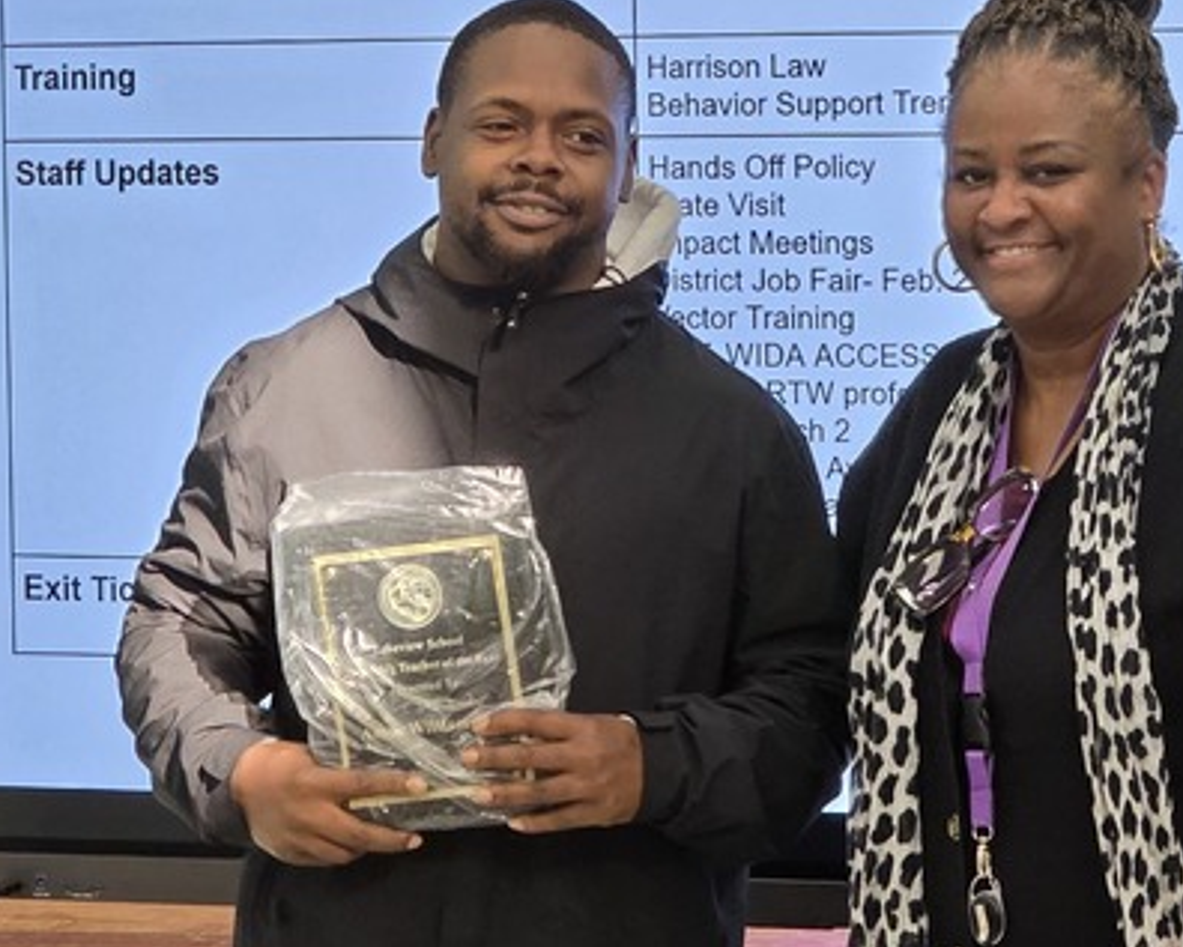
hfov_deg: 11.1
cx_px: 845
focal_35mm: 174
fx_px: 6094
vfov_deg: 8.9
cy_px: 185
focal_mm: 7.9
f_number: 2.4
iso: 250
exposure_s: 1/120
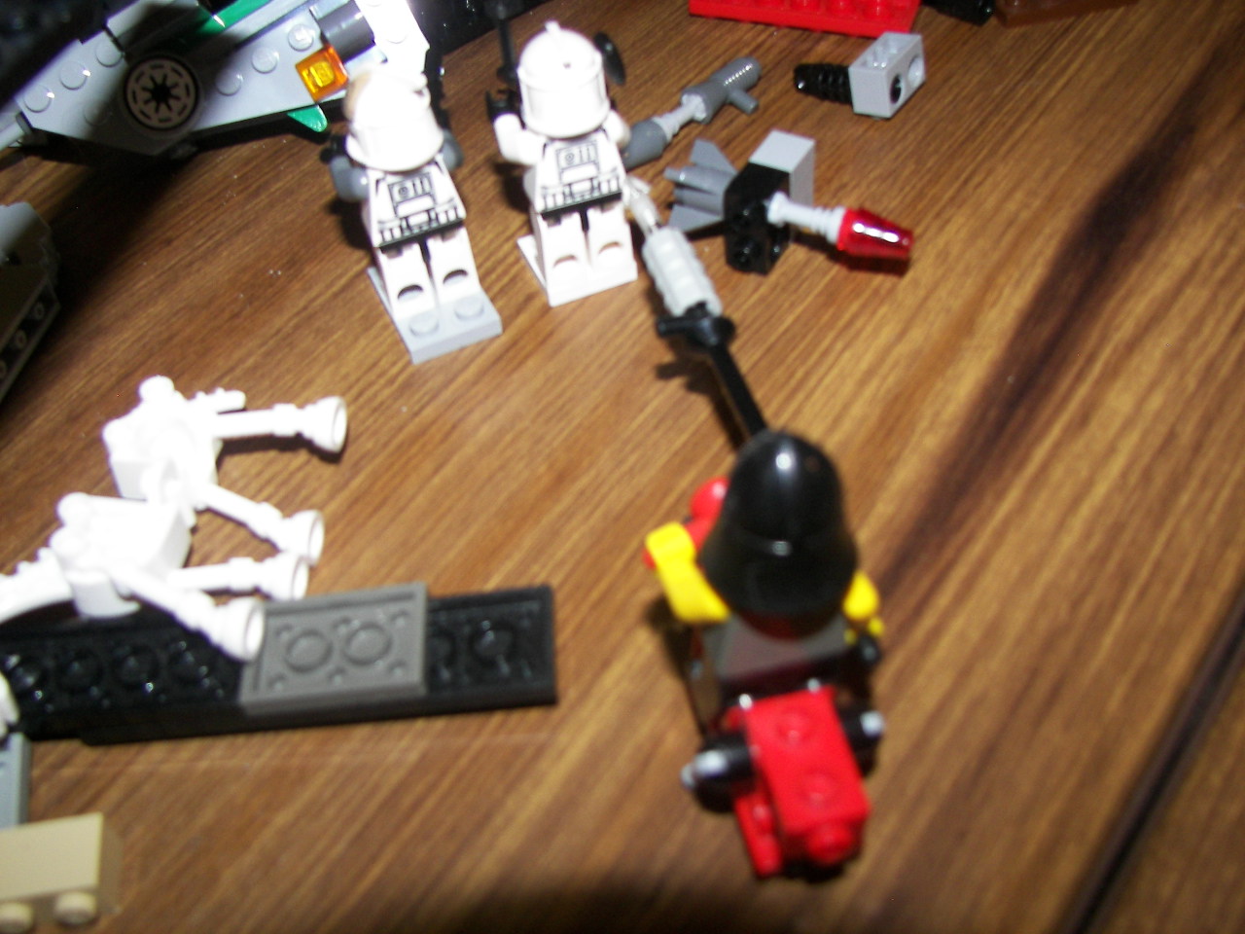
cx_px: 622
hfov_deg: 51.4
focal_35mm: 36
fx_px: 1295
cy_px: 467
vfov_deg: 39.7
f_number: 2.8
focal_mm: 6
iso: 100
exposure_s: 1/30
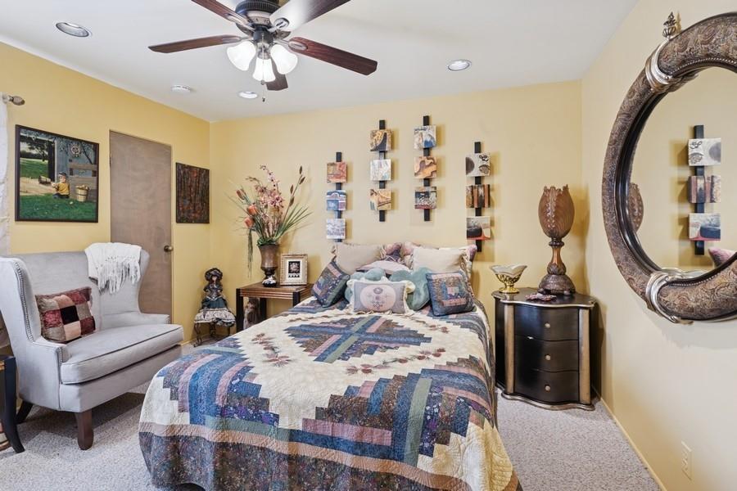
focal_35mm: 17
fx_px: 348
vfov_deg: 70.4
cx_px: 368
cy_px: 246
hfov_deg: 93.3
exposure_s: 1/30
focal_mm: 17
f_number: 8
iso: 250
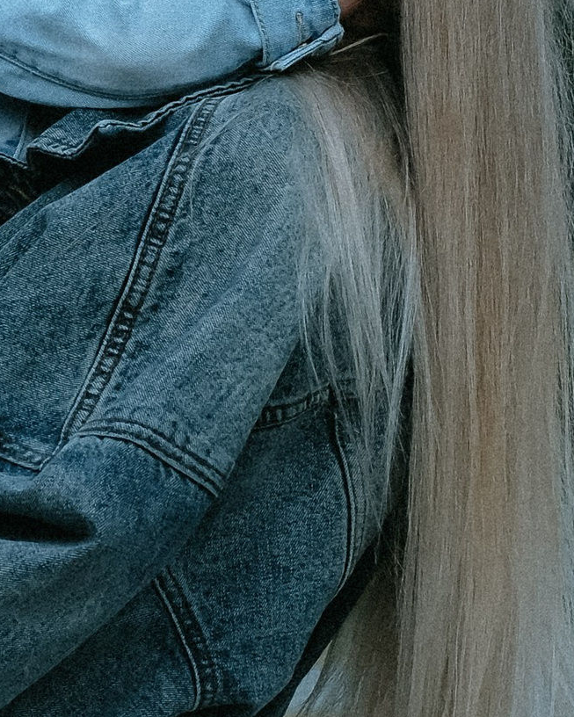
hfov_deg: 6.6
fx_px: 4968
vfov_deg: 8.3
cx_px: 62
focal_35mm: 234
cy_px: 292
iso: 400
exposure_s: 1/340
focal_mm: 35
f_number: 4
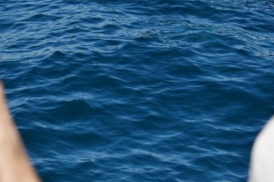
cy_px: 45
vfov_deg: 9.5
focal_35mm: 144
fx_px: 1095
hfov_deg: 14.2
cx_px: 167
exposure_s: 1/8000
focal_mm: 70
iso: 450
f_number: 5
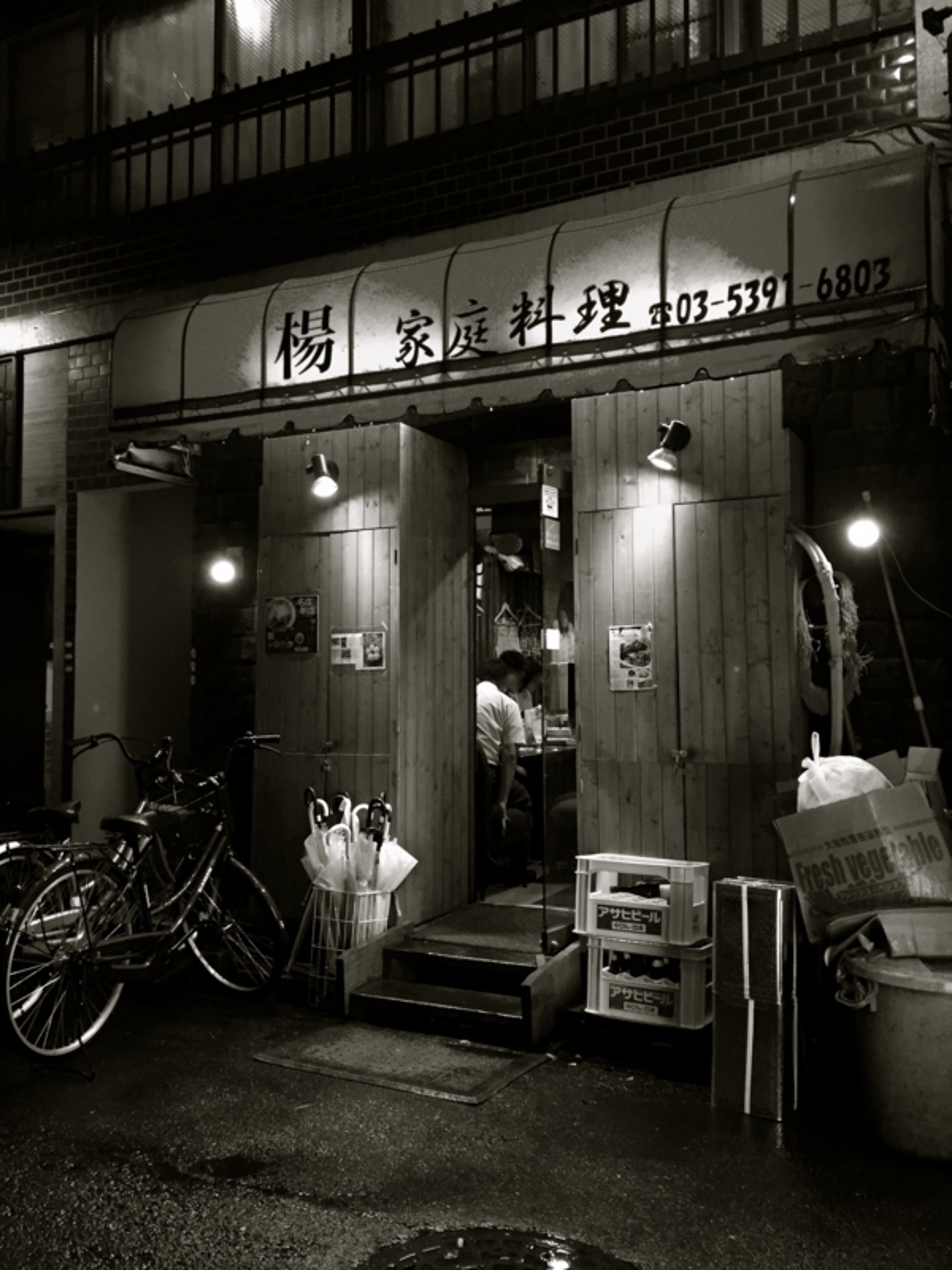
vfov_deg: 61.7
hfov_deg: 48.2
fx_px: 1063
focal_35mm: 29
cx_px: 476
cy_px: 635
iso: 250
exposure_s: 1/30
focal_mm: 4.15
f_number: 2.2
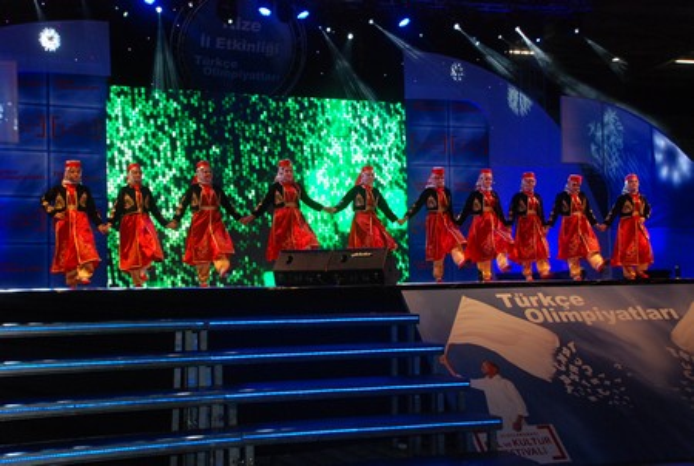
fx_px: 927
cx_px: 347
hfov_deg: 41.0
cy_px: 233
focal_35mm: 48
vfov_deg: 28.2
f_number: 5
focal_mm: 32
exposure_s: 1/60
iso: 800
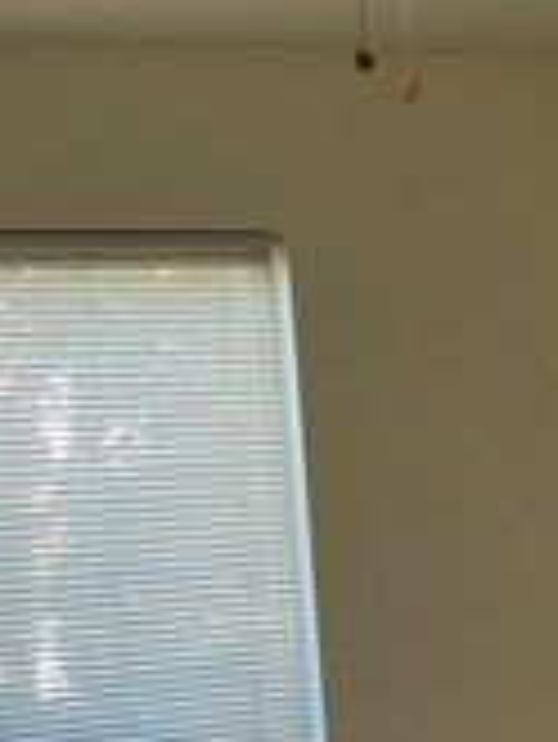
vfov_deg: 18.7
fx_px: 2168
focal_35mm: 101
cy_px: 823
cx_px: 284
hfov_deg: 14.7
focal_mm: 4.2
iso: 64
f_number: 1.6
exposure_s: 1/60
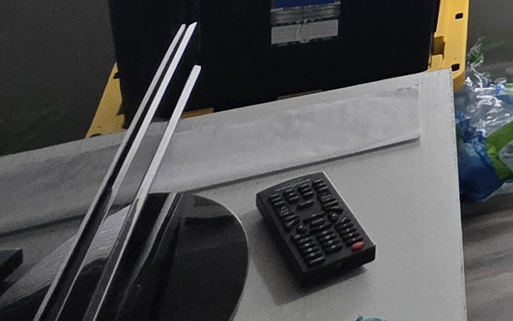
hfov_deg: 17.0
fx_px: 979
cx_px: 1121
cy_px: -345
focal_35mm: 70
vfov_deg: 14.8
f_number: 1.9
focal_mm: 2.2
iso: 200
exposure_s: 1/120
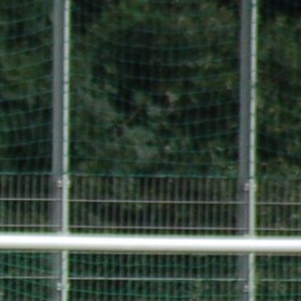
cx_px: -635
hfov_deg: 1.1
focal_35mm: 1634
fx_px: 16073
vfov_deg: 1.1
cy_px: 275
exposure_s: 1/500
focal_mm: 195
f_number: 5
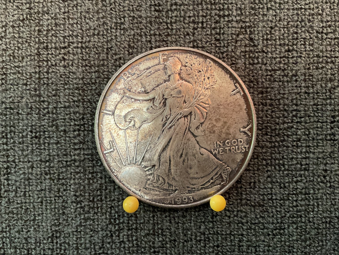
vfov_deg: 48.2
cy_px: 128
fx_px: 284
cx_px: 170
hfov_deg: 61.7
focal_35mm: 29
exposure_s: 1/30
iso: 320
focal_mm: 3
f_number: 1.8
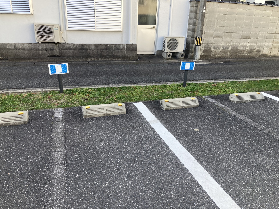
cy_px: 104
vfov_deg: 49.7
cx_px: 140
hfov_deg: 63.4
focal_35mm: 28
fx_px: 226
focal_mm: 3.99
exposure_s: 1/486
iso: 20
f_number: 1.8
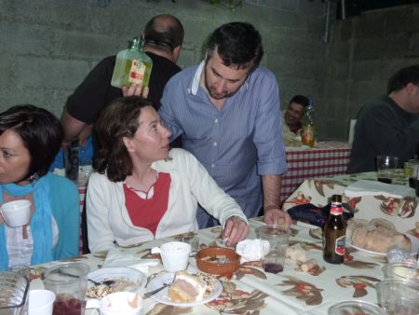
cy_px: 158
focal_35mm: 32
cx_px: 210
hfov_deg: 56.8
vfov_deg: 44.2
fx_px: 388
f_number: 3.5
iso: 125
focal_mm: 5.3
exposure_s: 1/30
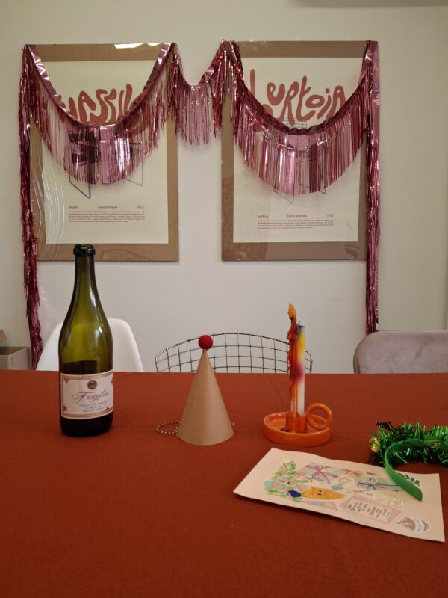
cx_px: 224
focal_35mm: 25
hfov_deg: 54.9
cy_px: 299
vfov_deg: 69.4
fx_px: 431
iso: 125
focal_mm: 4.69
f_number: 1.8
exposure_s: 1/100
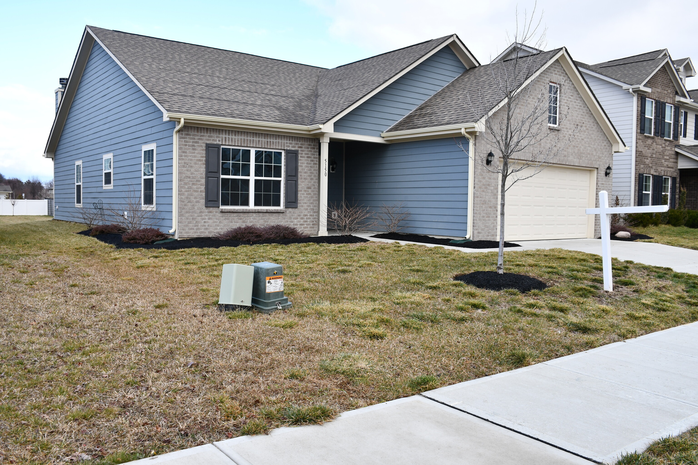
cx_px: 349
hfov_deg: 61.9
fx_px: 582
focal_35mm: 30
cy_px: 232
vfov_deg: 43.6
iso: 200
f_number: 7.1
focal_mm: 20
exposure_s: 1/250
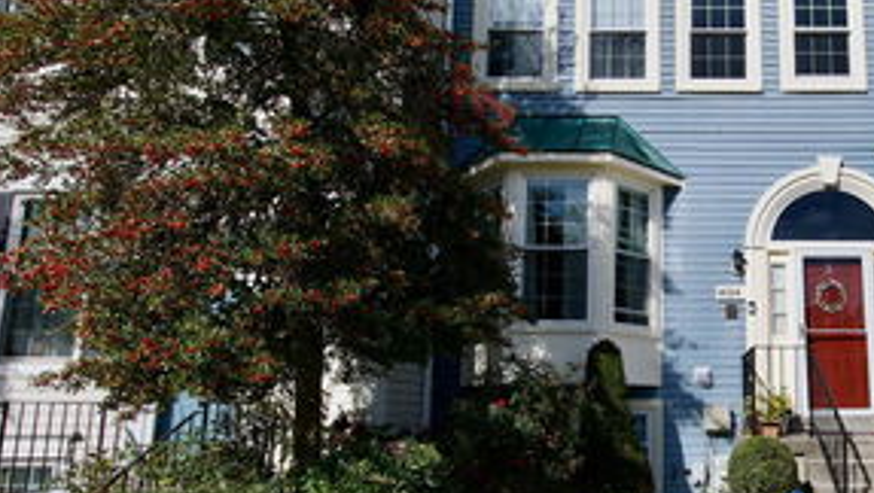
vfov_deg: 41.5
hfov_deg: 63.2
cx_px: 673
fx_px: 649
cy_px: 272
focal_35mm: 28
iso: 250
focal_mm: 10
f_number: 7.1
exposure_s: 1/1250
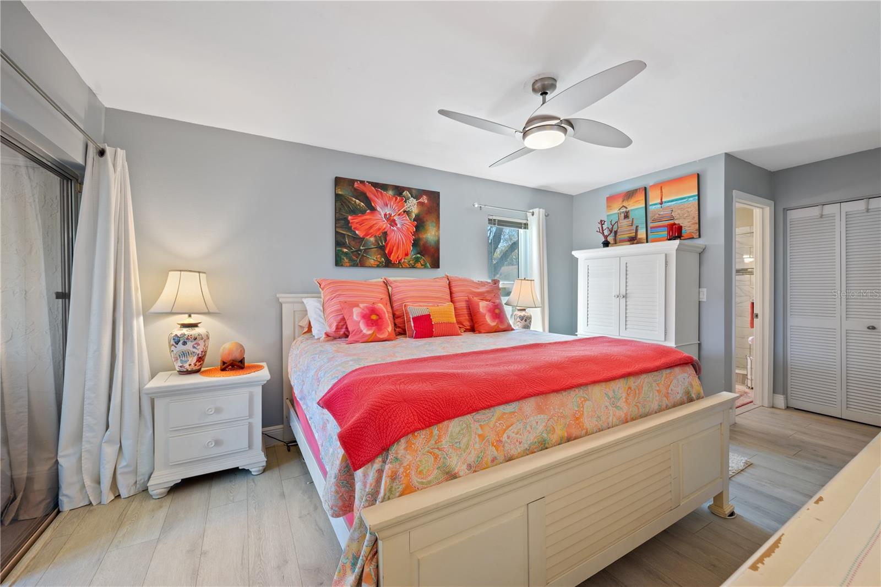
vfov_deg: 81.2
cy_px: 294
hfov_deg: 104.2
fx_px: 343
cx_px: 440
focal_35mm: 14
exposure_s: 1/1.67
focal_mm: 14
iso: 250
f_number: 9
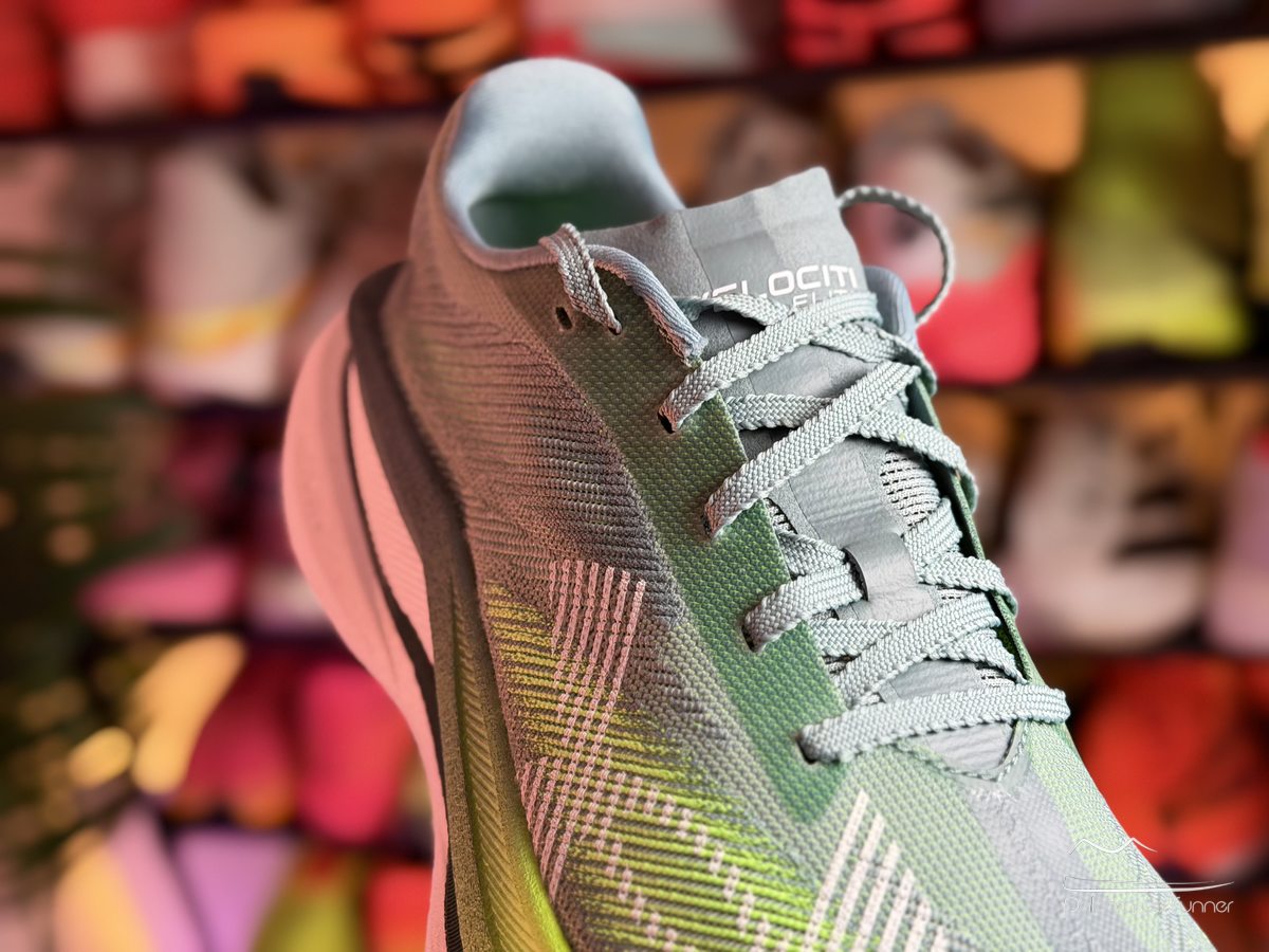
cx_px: 634
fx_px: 1760
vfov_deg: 30.3
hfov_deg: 39.7
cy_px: 476
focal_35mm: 48
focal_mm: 6.76
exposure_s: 1/50
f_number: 1.78
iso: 125
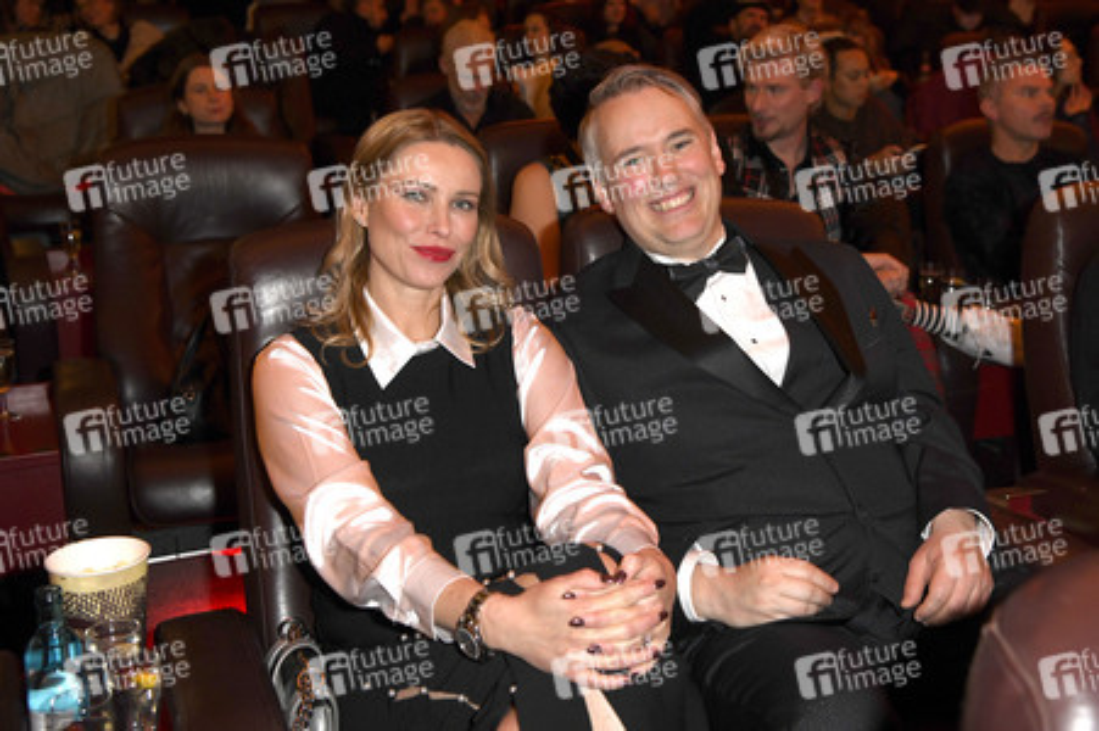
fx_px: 1159
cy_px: 366
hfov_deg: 50.7
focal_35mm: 38
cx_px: 550
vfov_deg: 35.0
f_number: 5
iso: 1600
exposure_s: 1/50
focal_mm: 38
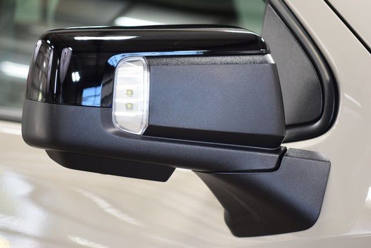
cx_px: 186
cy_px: 124
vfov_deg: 13.0
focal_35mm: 105
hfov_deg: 19.5
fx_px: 1082
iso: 1600
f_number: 2.8
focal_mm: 70
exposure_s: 1/125
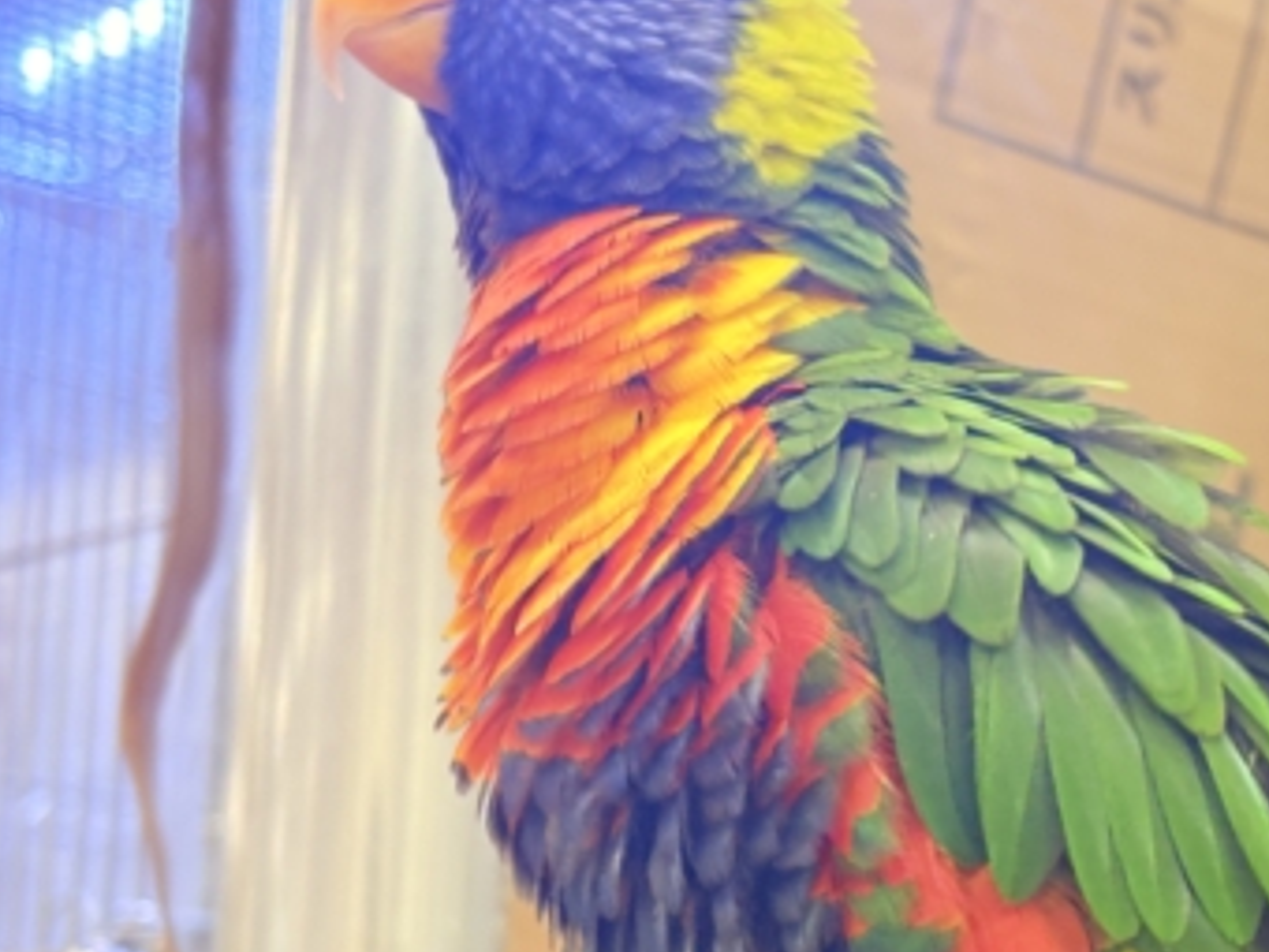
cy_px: 691
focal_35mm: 98
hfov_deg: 19.7
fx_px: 3593
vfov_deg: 15.0
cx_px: 1105
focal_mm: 5.96
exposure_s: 1/60
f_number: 1.6
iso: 50
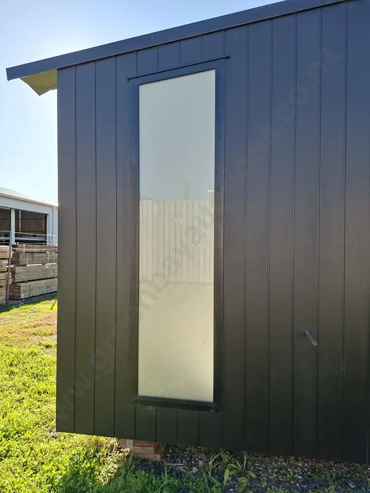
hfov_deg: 58.9
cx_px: 185
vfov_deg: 73.9
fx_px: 328
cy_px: 246
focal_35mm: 23
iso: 50
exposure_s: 1/751
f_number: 1.8
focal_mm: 5.54
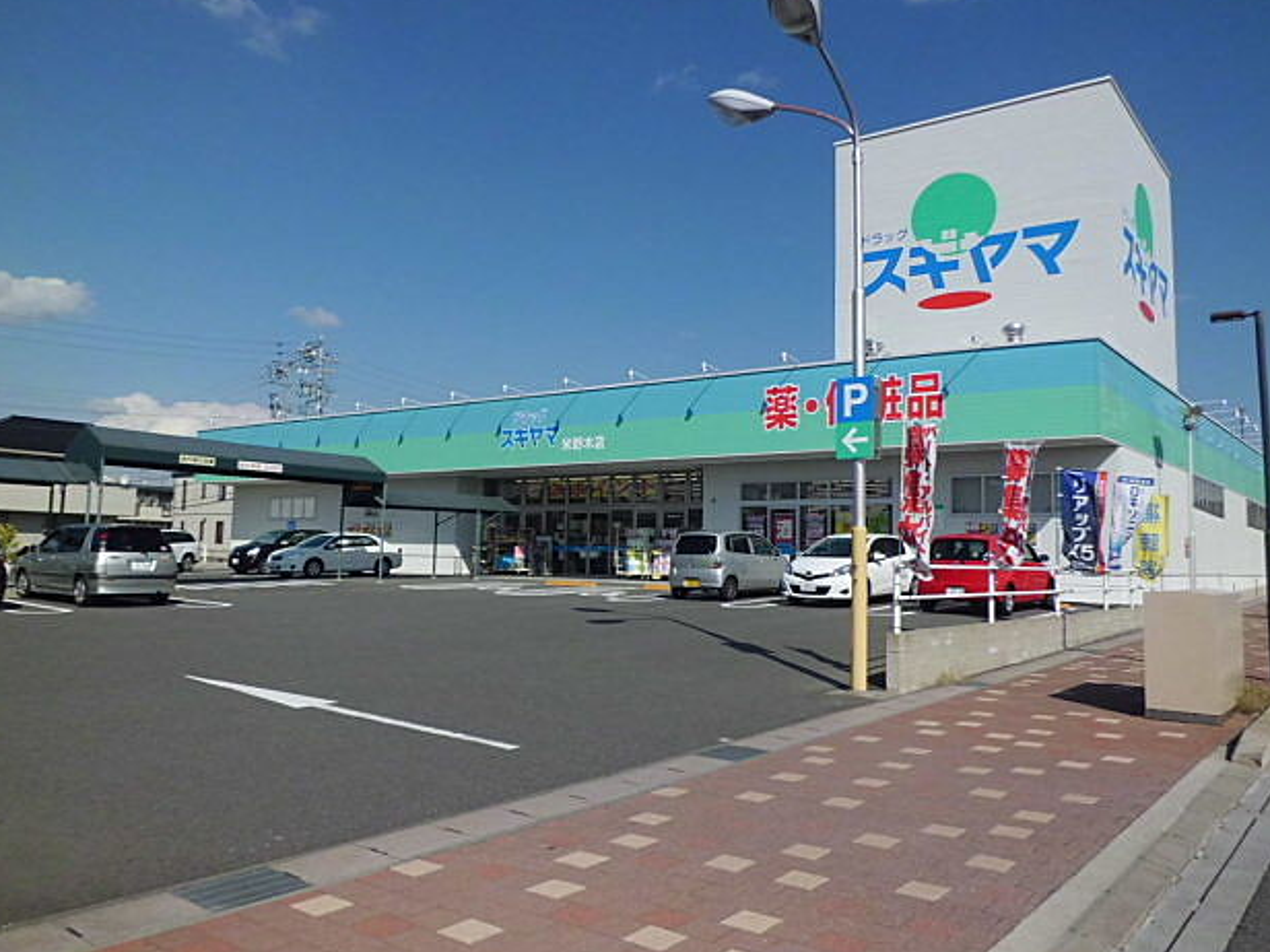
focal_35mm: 27
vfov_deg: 51.3
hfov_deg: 65.3
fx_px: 991
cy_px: 464
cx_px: 635
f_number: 7.9
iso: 64
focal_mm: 4.7
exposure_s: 1/400
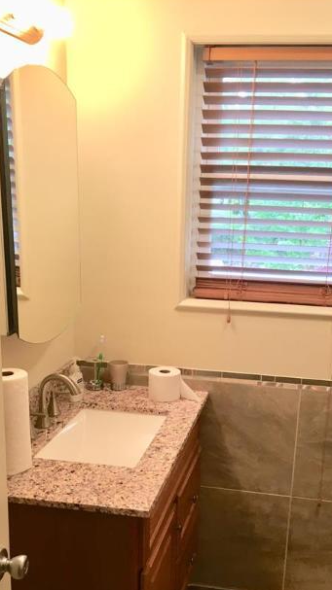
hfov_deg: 29.6
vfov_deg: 50.1
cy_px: 364
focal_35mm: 40
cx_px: 201
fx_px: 627
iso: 50
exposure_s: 1/30
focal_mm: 4.15
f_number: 2.2
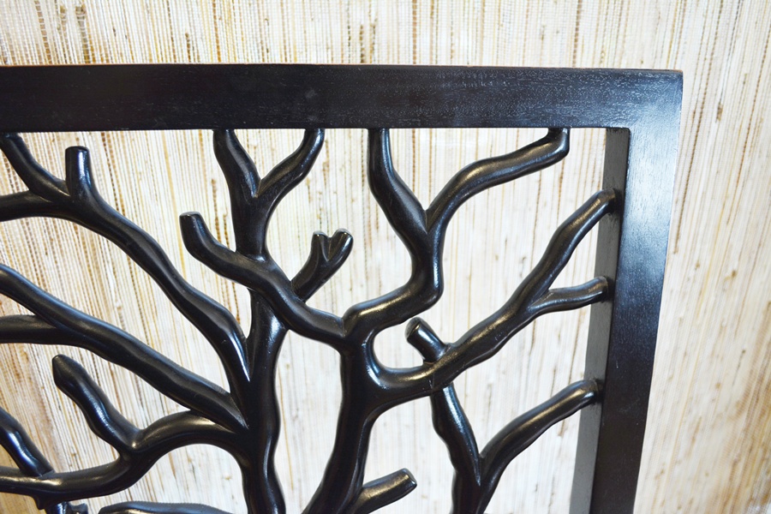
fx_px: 707
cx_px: 386
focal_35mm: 33
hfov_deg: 57.2
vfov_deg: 40.0
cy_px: 257
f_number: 4
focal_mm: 22
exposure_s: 1/60
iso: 560
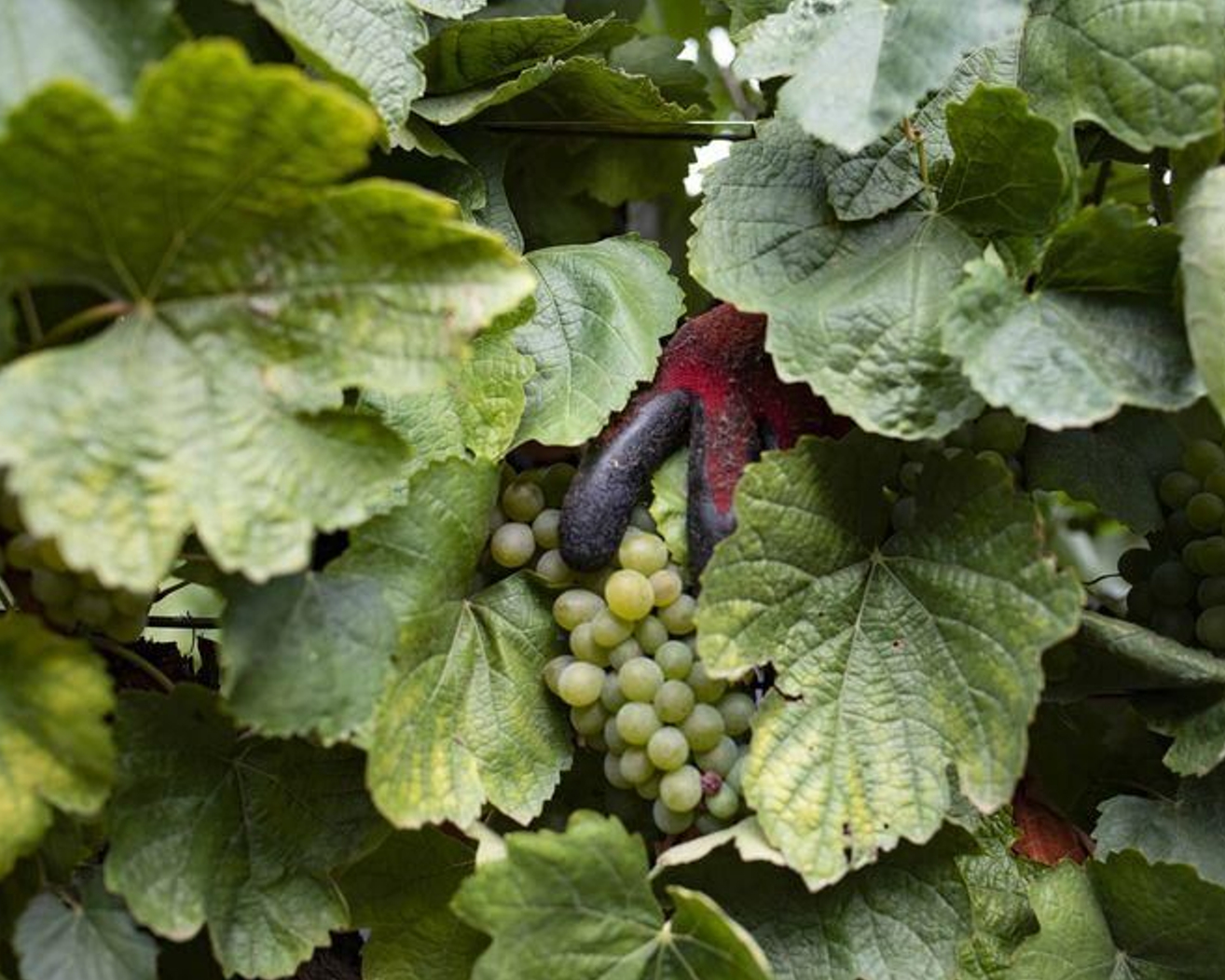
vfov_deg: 37.3
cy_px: 496
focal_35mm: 40
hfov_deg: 45.7
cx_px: 670
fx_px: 1450
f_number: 2.8
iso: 200
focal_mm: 35
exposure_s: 1/500
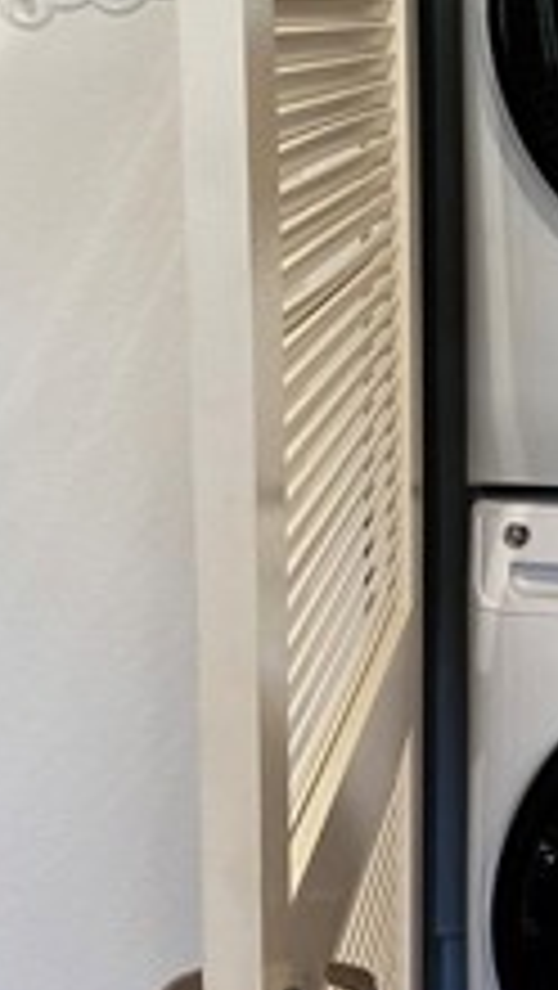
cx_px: 828
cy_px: 342
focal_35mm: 76
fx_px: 1996
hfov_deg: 14.8
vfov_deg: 27.7
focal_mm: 6.86
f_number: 1.78
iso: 200
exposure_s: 1/120
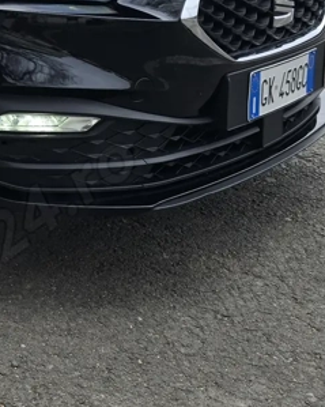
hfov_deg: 18.1
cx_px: -171
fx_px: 902
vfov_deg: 23.4
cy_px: -72
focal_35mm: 75
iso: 25
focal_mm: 6.3
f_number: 1.7
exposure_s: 1/204
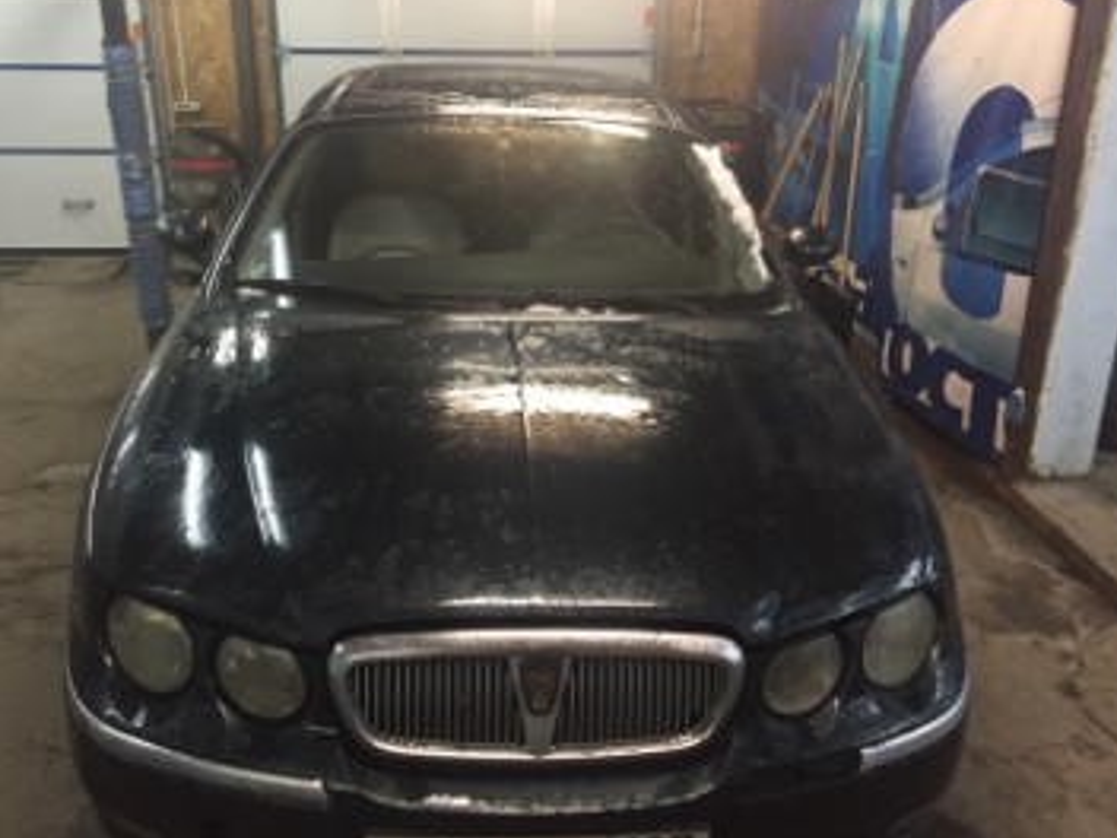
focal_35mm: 33
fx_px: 1065
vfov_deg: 42.9
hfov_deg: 55.3
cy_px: 406
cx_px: 530
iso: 250
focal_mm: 4.15
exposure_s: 1/33
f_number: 2.2
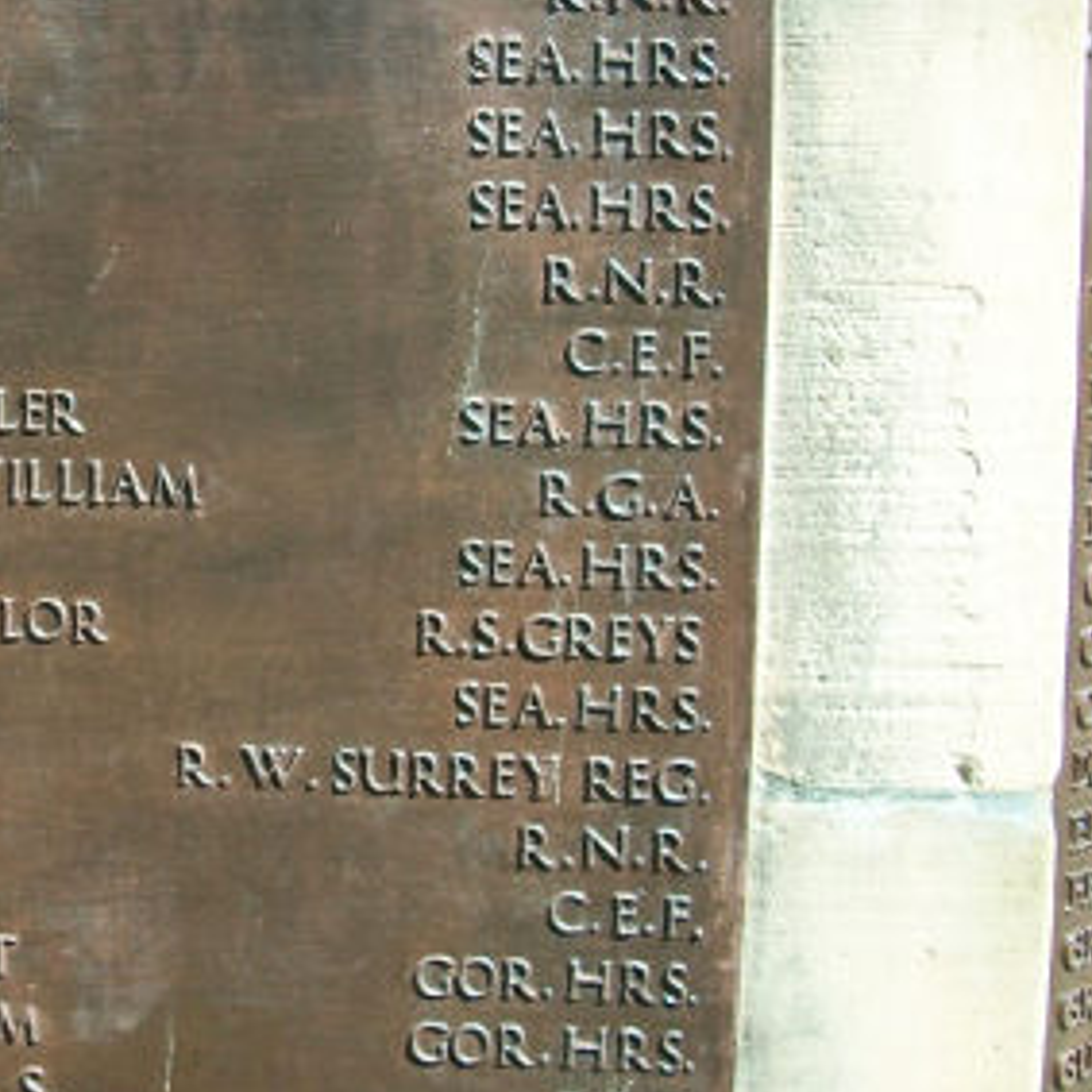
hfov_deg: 26.7
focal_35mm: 60
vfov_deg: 28.4
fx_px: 2141
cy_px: 370
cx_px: -62
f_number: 2.9
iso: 80
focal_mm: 5.7
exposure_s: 1/320
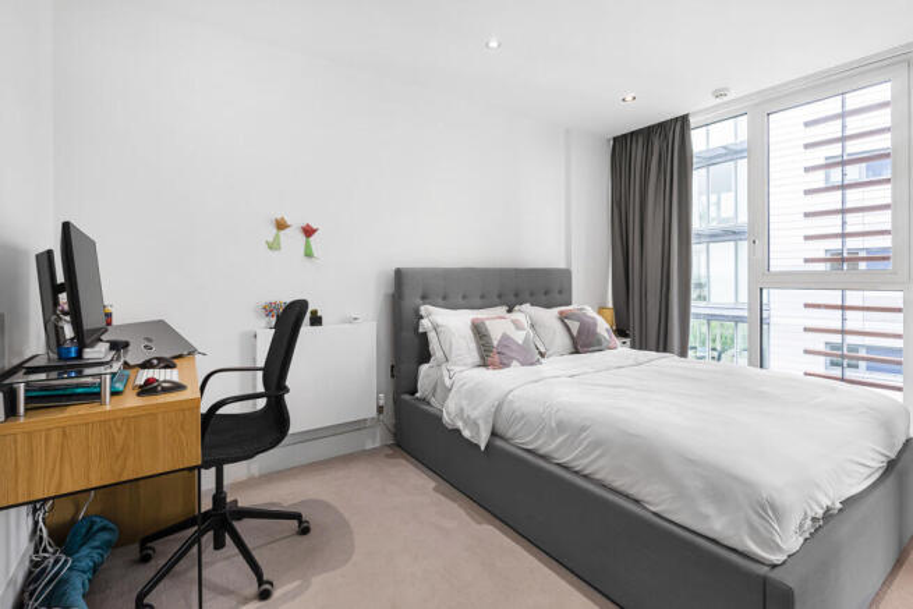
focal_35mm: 16
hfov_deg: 96.7
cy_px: 304
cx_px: 456
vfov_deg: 73.8
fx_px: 406
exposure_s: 1/8
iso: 400
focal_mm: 16
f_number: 11
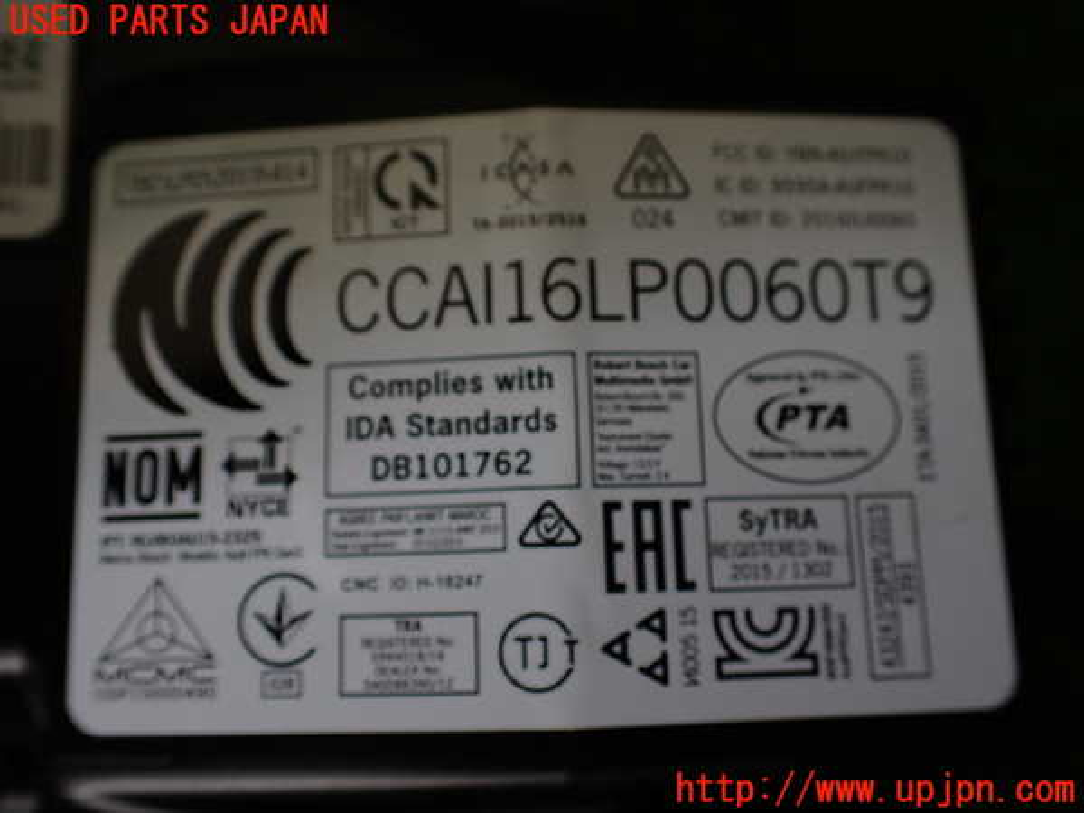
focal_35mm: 30
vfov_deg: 46.8
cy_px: 406
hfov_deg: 60.0
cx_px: 542
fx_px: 939
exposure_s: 1/125
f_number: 2.3
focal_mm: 5.4
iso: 100
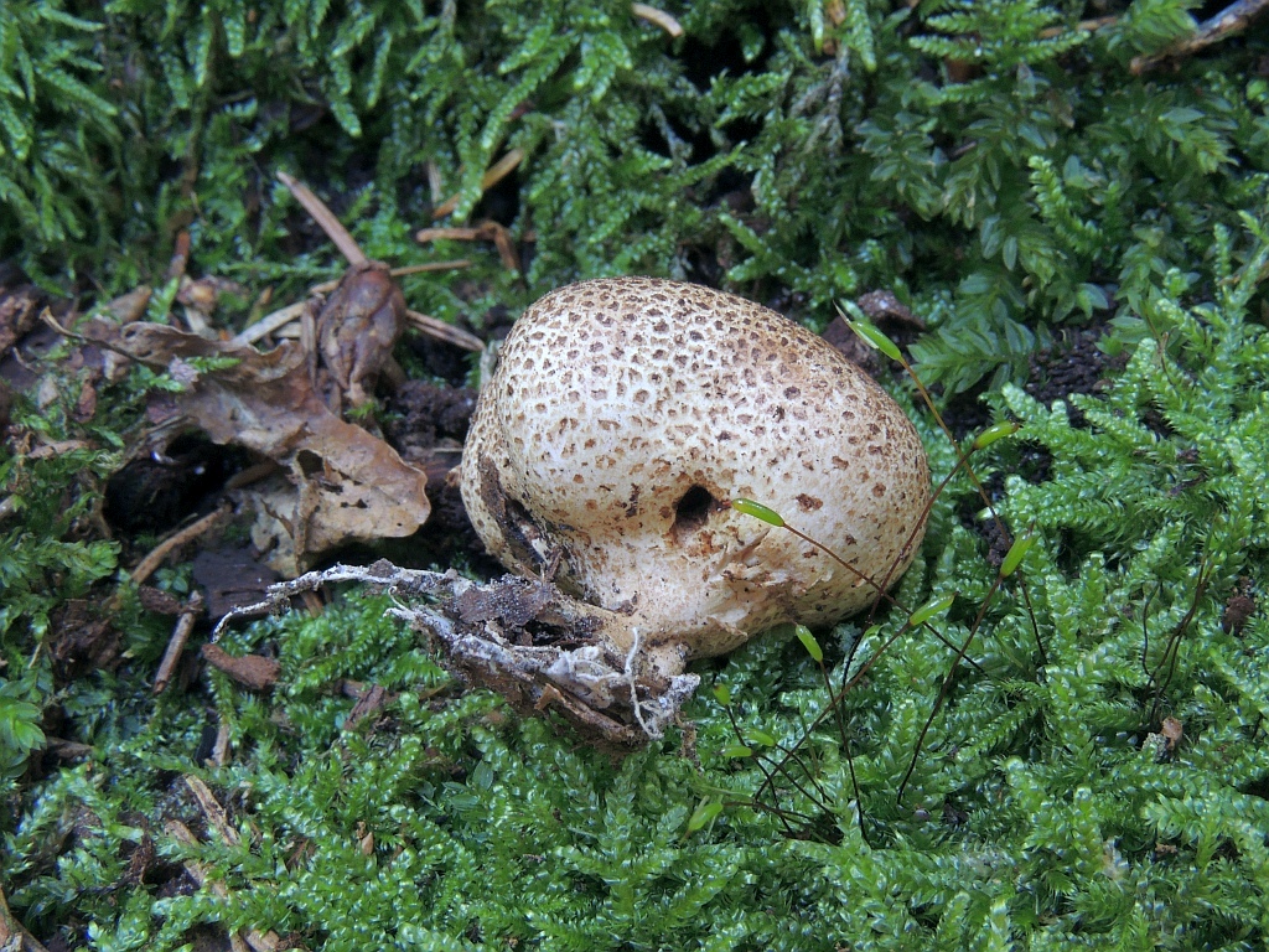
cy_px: 476
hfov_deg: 32.2
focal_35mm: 60
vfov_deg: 24.4
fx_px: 2200
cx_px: 634
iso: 200
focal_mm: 10.7
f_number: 8.3
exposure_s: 1/1.3
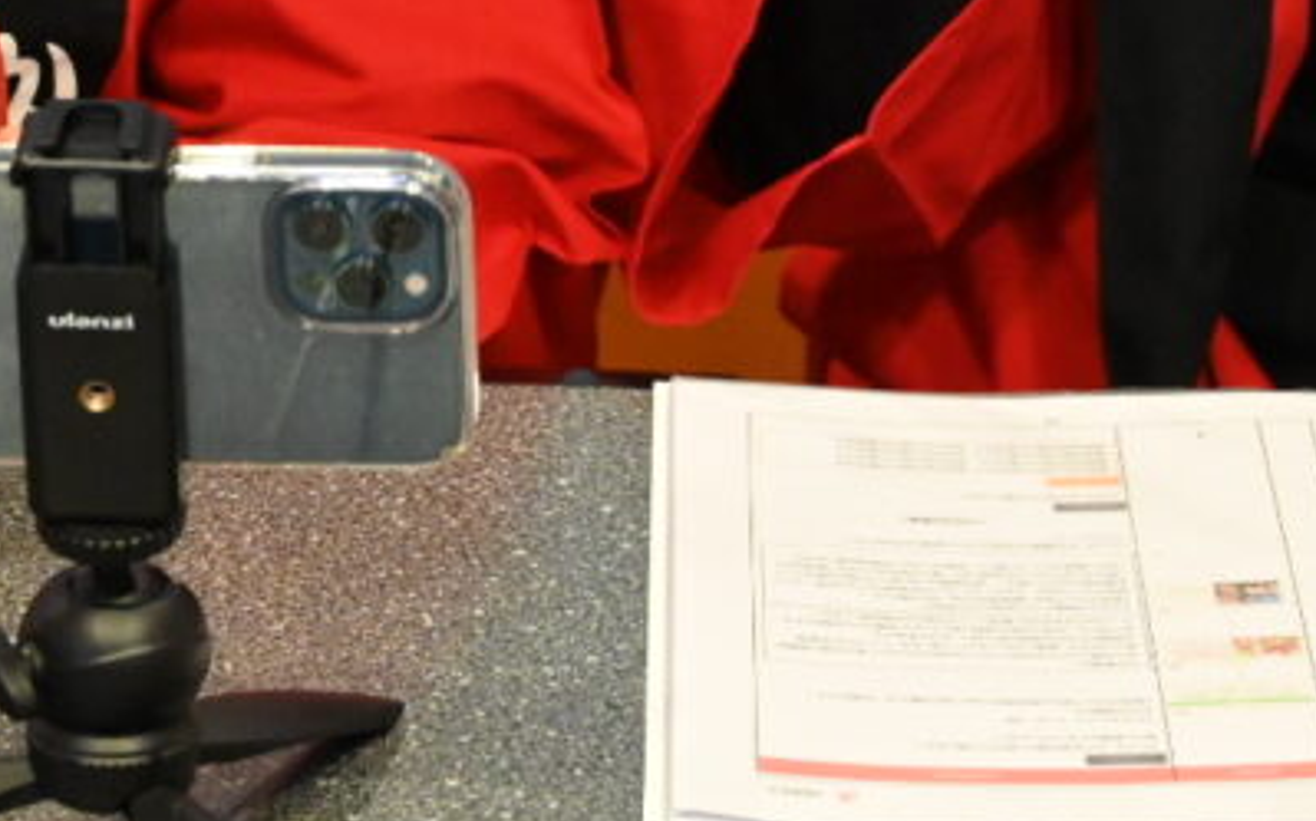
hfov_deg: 11.6
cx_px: 670
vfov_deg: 7.1
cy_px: -353
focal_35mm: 181
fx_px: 6489
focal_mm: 59
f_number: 7.1
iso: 11400
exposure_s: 1/100
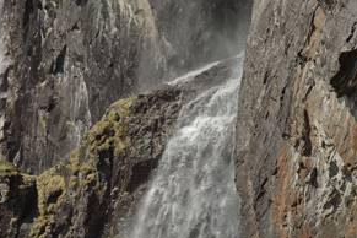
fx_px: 1636
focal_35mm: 165
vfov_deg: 8.3
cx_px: 198
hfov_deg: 12.5
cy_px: 163
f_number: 10
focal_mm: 120
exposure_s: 1/250
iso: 100
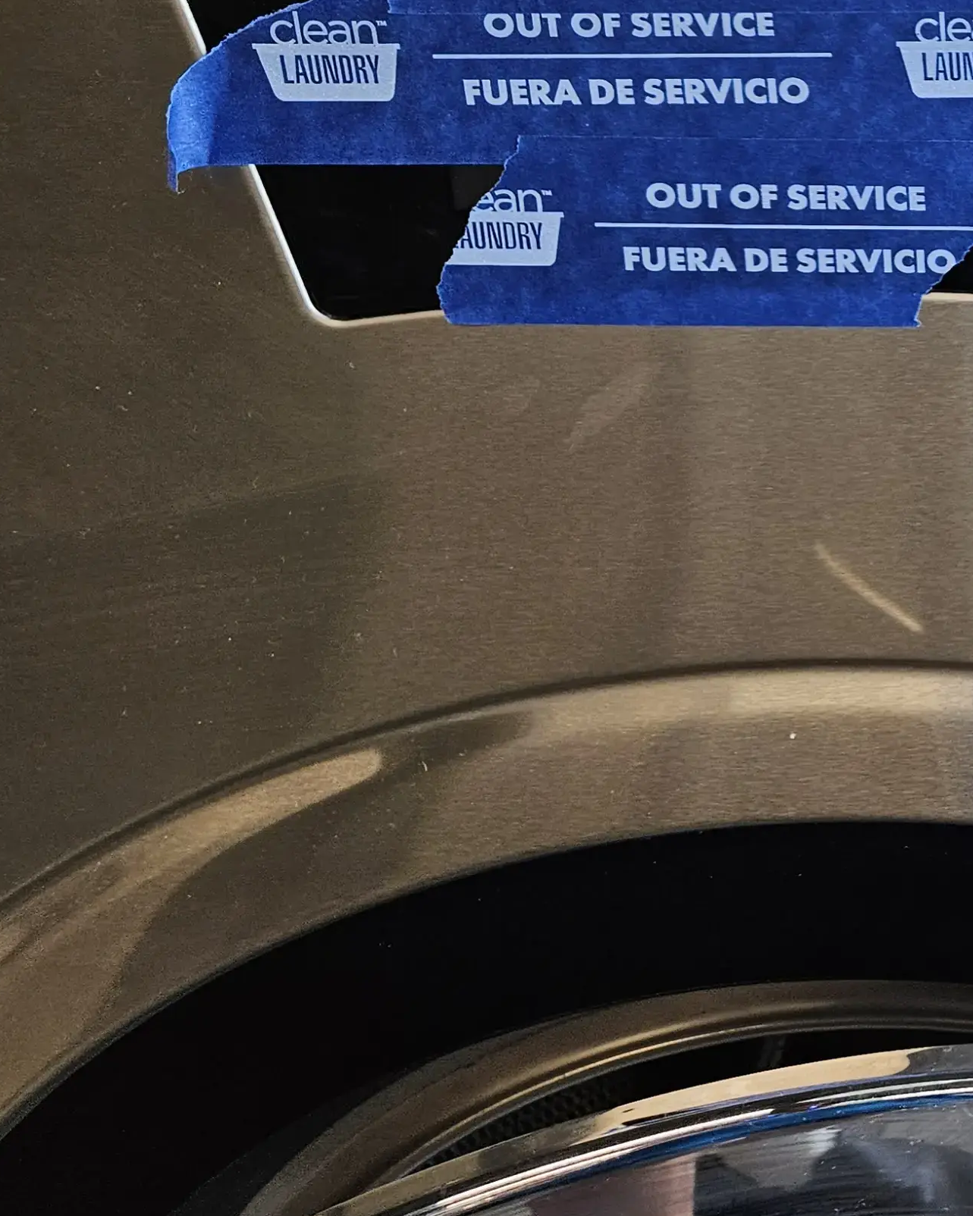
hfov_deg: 22.8
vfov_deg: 31.9
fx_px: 2016
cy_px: 118
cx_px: 1399
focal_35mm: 56
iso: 80
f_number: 1.8
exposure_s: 1/180
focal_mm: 5.4
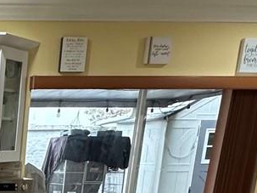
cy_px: 288
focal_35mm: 74
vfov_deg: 17.8
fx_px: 549
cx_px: -165
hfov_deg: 20.8
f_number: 2.2
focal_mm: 2.22
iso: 160
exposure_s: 1/60
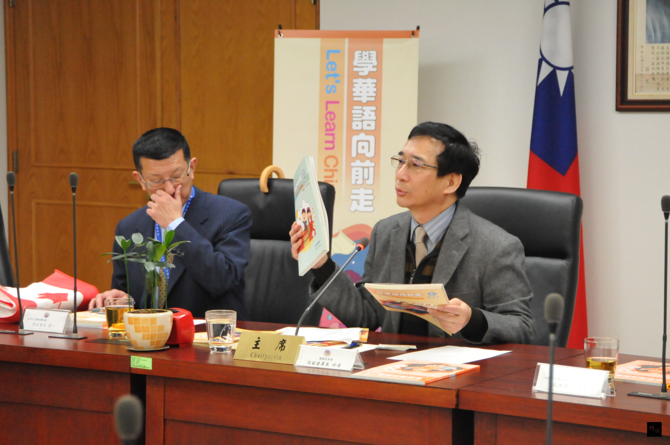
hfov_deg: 20.6
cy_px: 222
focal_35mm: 99
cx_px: 335
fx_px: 1840
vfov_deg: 13.8
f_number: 6.3
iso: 3200
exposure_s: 1/60
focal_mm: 66
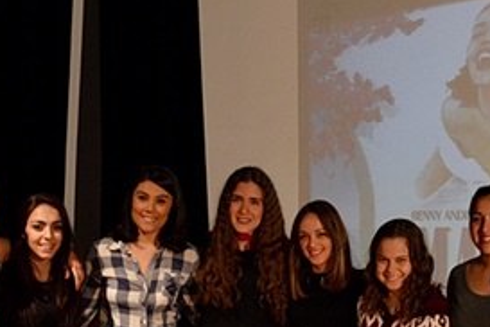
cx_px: 321
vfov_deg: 16.7
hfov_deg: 24.9
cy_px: 278
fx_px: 1102
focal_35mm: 81
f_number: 5.6
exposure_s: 1/100
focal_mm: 22
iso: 1600
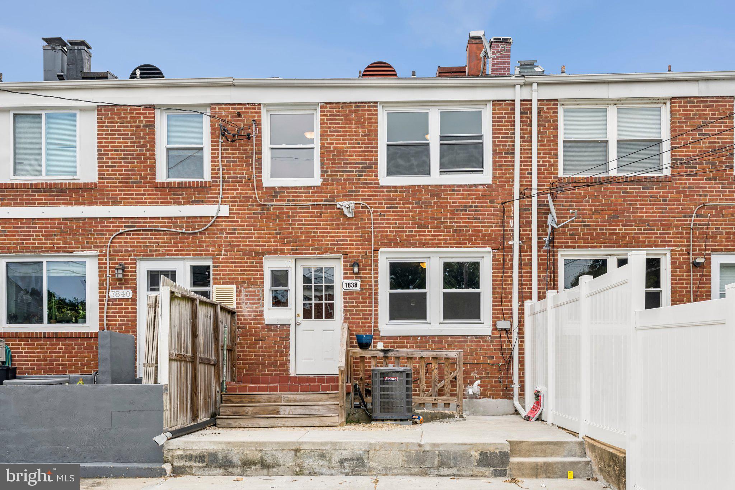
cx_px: 368
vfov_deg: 39.4
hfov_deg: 56.5
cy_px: 245
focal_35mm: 34
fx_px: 684
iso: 200
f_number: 8
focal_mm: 33.5
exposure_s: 1/200
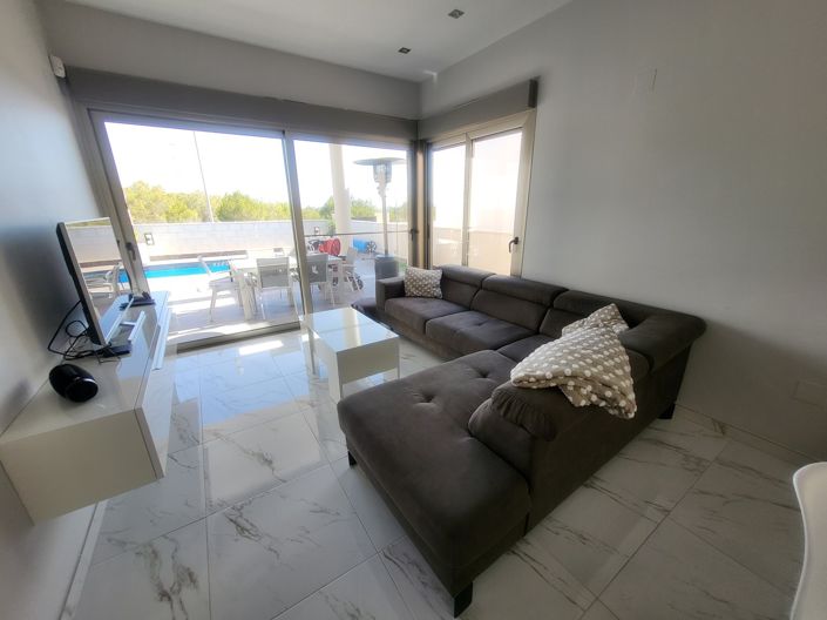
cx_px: 414
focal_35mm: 13
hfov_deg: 106.2
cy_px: 310
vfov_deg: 89.9
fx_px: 310
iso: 32
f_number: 2.2
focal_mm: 1.74
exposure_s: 1/125
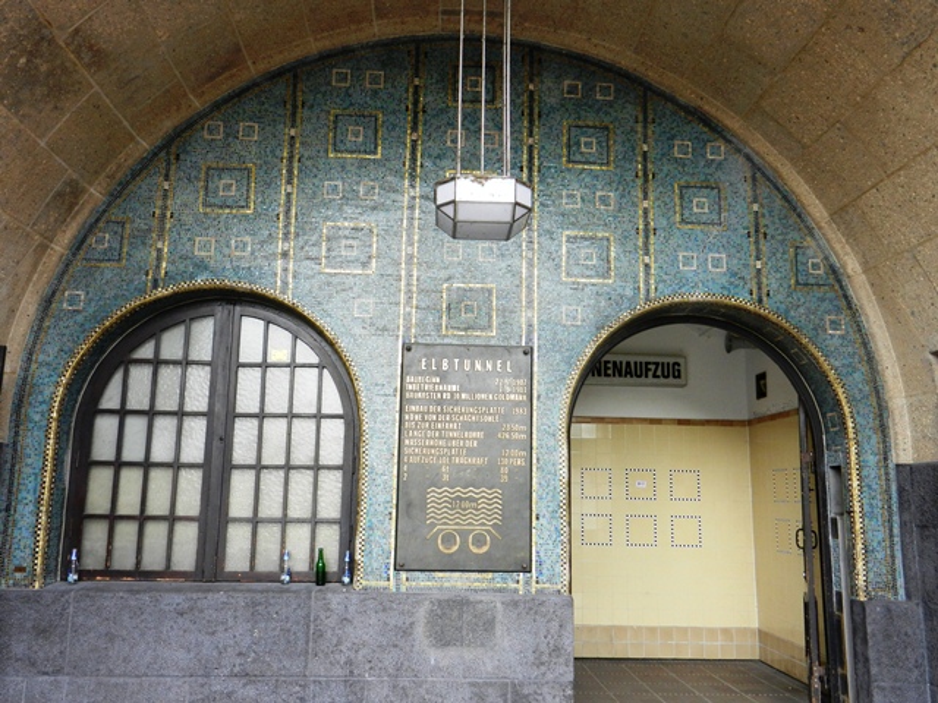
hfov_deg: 61.7
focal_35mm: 29
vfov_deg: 48.2
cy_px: 352
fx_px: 786
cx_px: 469
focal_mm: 5.1
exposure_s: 1/40
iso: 160
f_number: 3.6
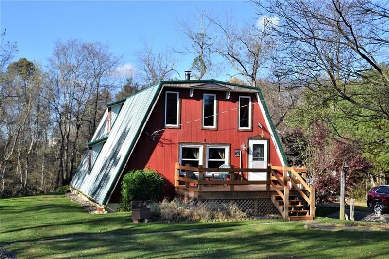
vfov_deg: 30.8
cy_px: 130
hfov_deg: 45.0
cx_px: 194
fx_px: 470
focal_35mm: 44
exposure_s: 1/250
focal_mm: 29
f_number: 7.1
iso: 100
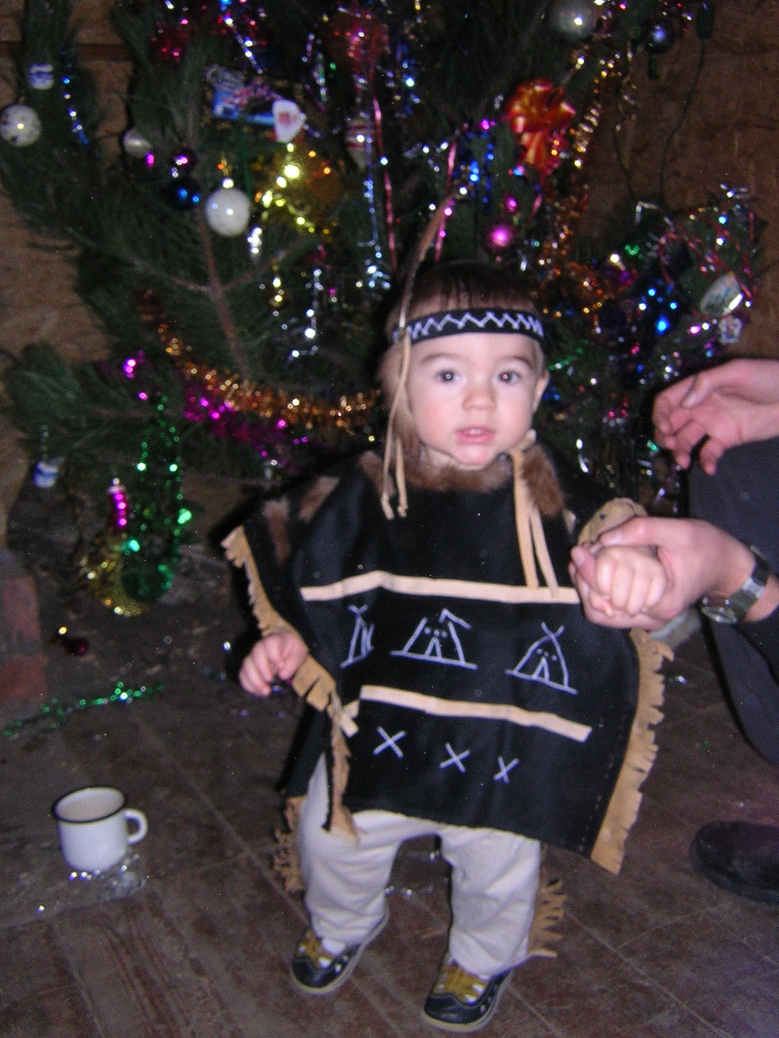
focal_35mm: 36
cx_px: 390
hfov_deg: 39.7
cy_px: 519
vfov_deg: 51.4
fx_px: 1080
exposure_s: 1/60.1
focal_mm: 4.7
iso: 287
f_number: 5.2
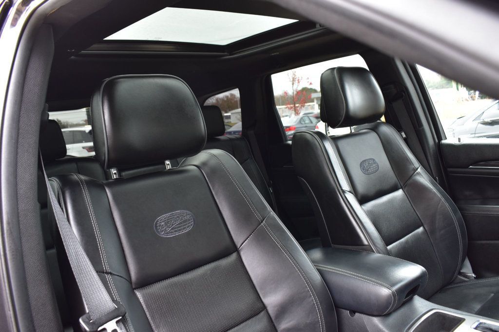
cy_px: 166
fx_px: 436
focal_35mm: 32
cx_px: 250
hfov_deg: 59.5
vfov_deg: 41.7
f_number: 6.3
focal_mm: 21
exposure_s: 1/15
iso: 400
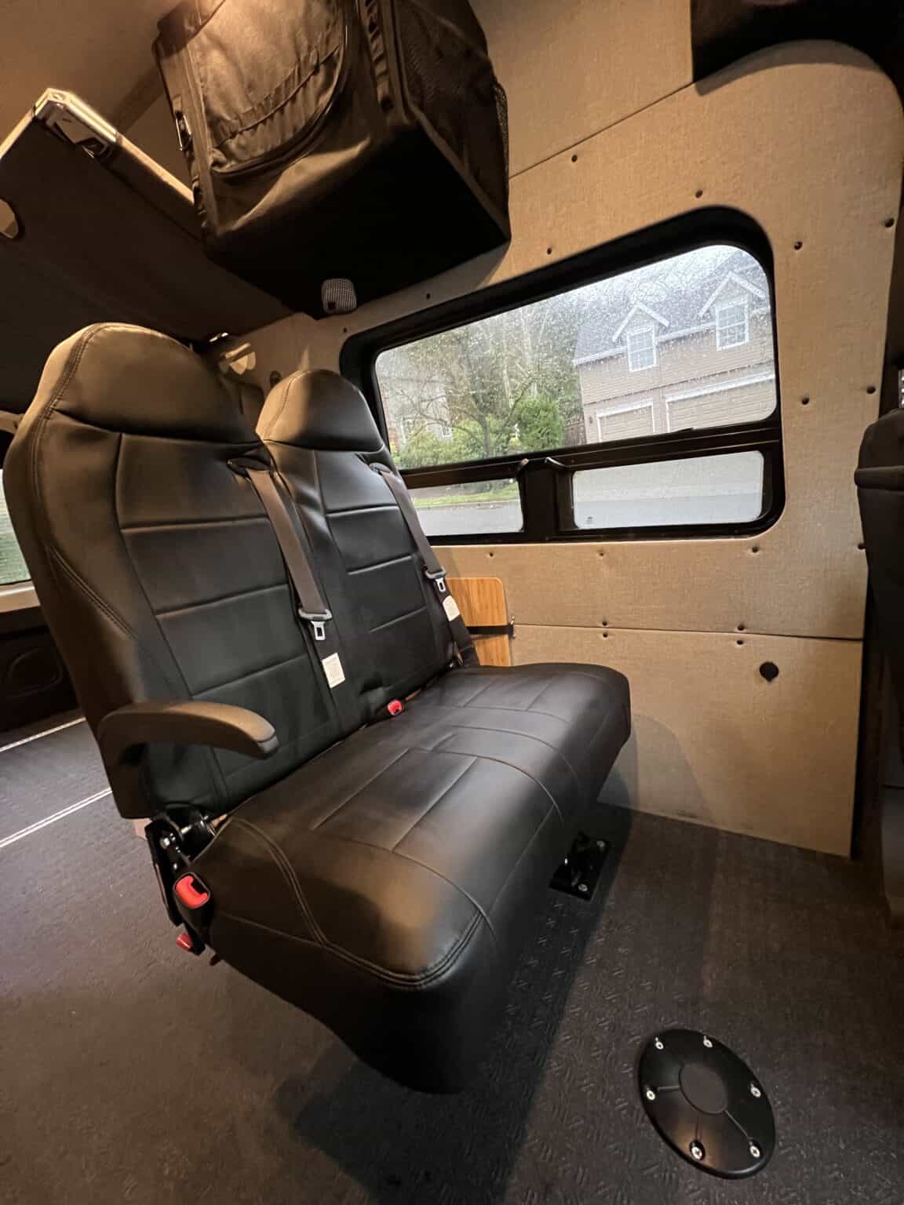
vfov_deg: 106.2
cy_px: 602
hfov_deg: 89.9
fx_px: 453
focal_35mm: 13
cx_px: 452
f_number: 1.8
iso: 1000
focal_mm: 1.57
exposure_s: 1/41
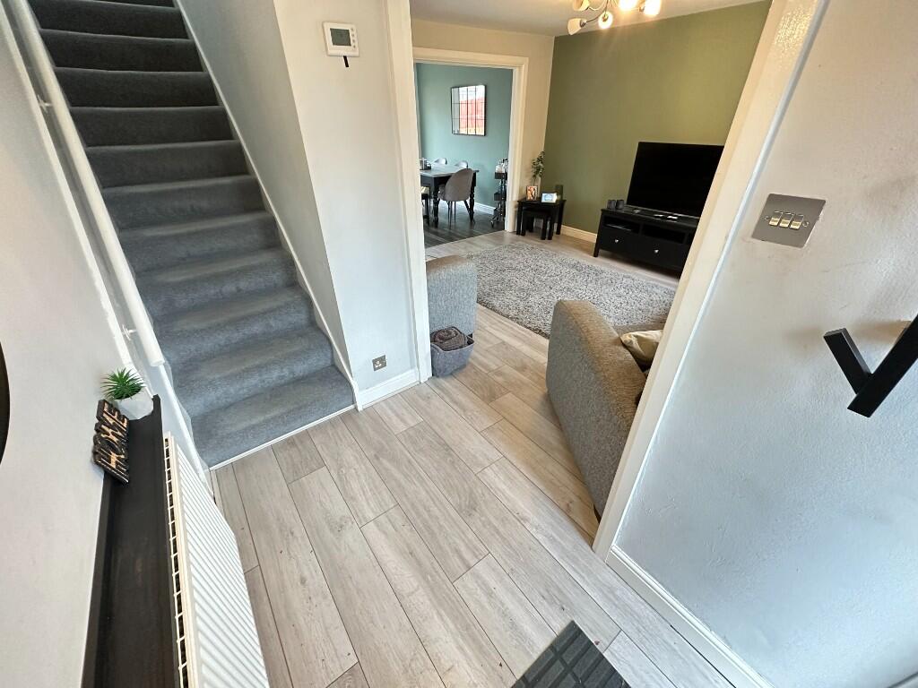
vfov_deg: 85.7
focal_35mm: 14
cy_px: 344
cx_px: 459
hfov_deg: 102.1
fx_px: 371
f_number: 2.2
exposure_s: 1/50
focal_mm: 2.22
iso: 400
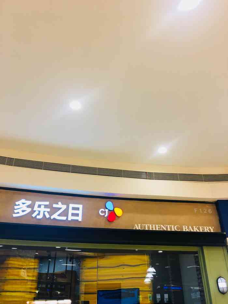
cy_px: 152
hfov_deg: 48.2
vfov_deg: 61.7
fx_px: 255
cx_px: 114
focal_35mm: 29
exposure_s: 1/33
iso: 40
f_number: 2.2
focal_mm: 4.15
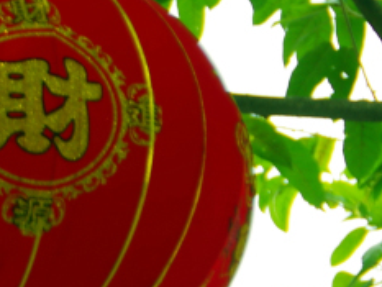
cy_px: 435
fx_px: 5454
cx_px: -412
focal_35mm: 494
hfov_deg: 4.0
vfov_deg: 3.0
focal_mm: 78
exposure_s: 1/50
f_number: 5.6
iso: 200
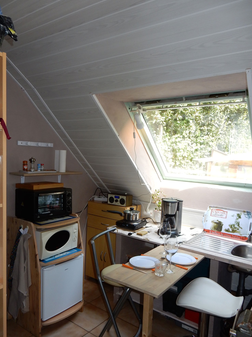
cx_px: 126
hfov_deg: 51.3
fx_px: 262
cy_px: 178
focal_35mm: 27
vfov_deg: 65.3
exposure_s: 1/50
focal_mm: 4.5
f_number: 3.7
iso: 125
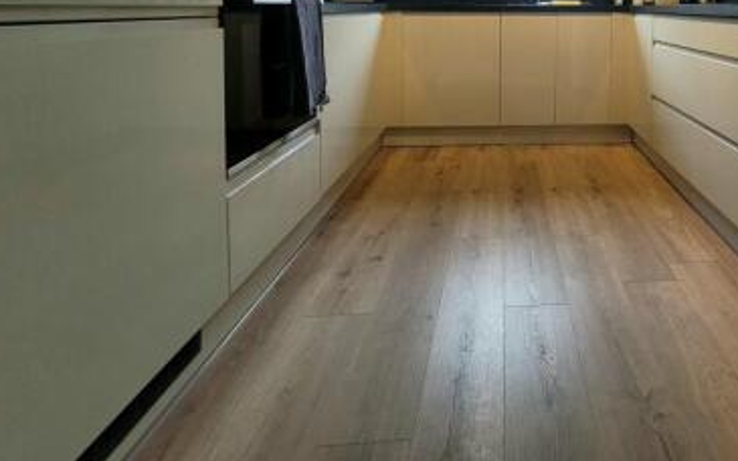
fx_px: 442
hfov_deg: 75.3
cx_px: 531
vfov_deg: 48.1
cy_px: 29
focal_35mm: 22
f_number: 2.2
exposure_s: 1/50
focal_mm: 1.74
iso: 160
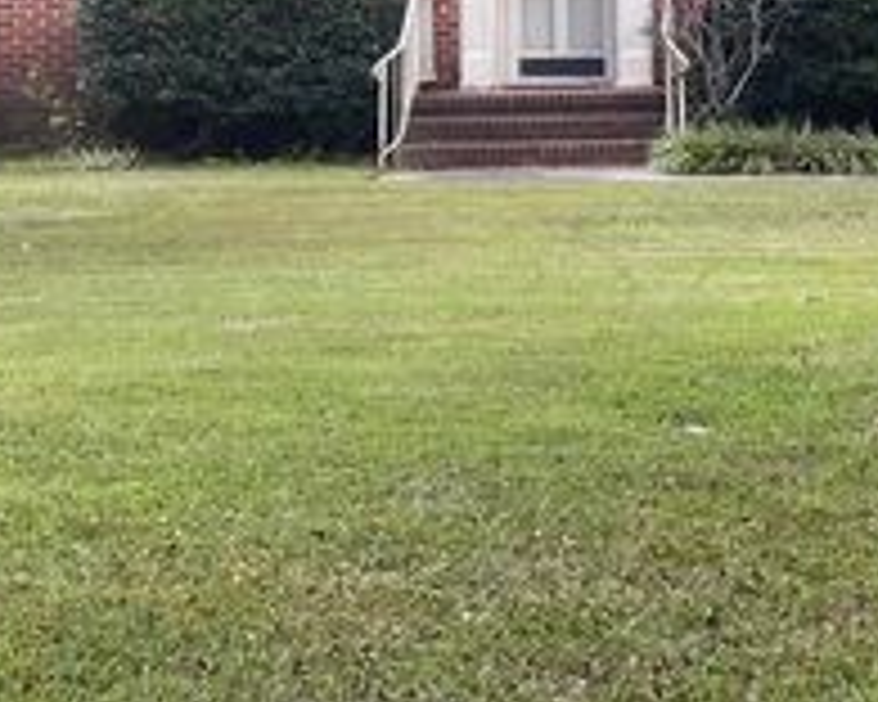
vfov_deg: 21.8
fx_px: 1689
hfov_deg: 28.8
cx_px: 626
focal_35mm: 65
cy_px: -137
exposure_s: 1/125
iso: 32
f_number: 1.8
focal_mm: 4.25
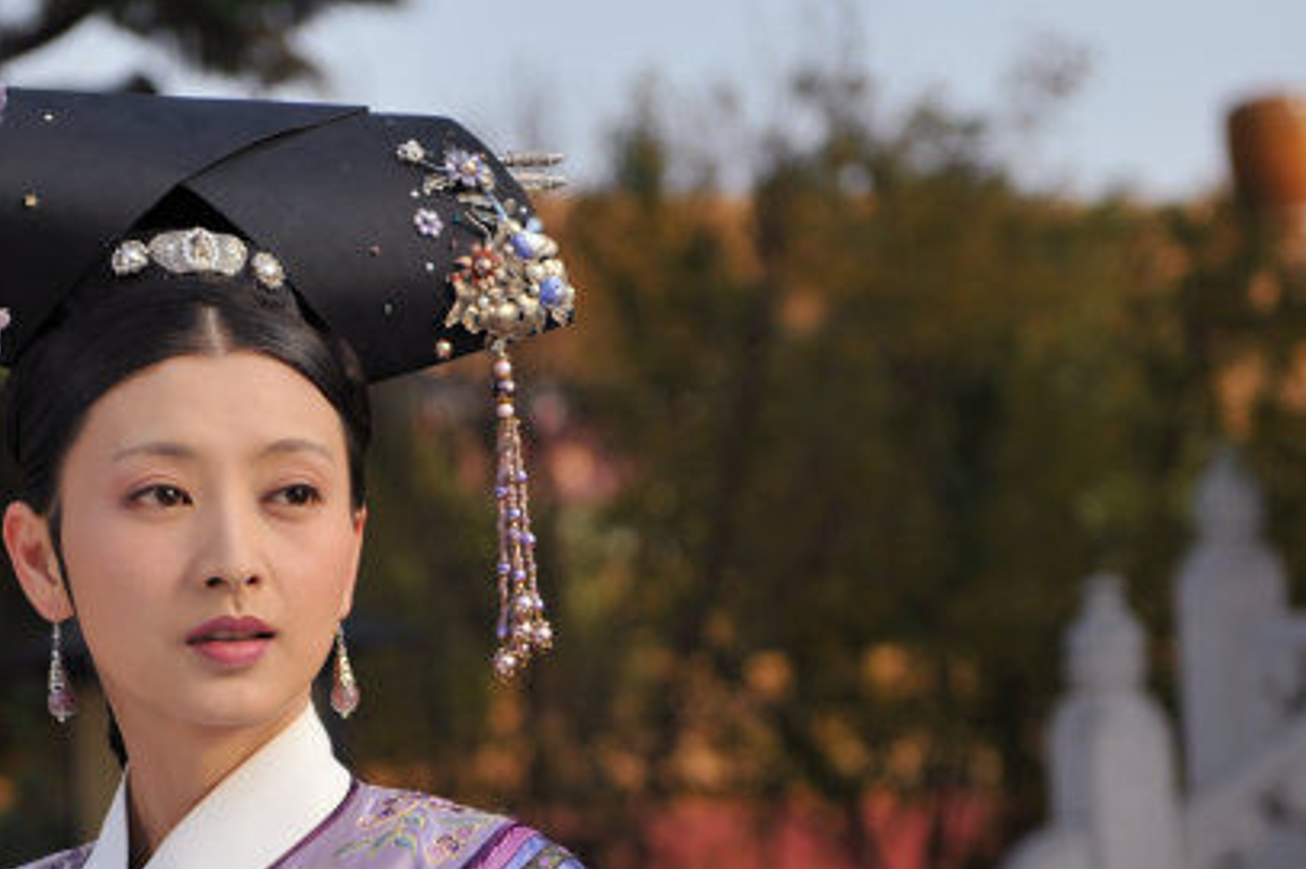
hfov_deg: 19.4
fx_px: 3807
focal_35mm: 105
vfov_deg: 13.0
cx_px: 436
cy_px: 710
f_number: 3.5
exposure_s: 1/2000
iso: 250
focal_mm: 62
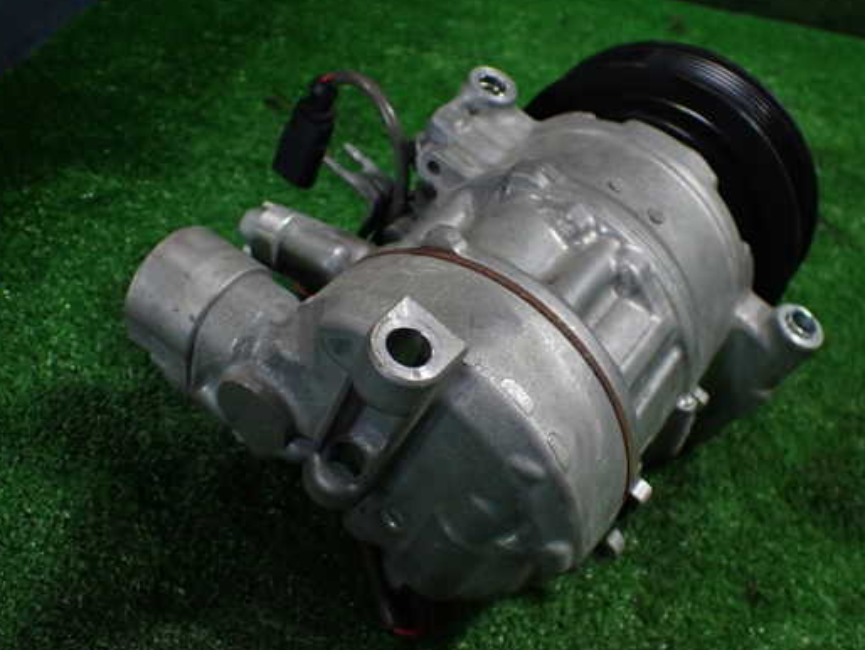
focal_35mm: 35
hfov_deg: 52.6
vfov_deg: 40.7
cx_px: 454
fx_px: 875
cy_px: 327
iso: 500
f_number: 2.3
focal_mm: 5.4
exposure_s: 1/125
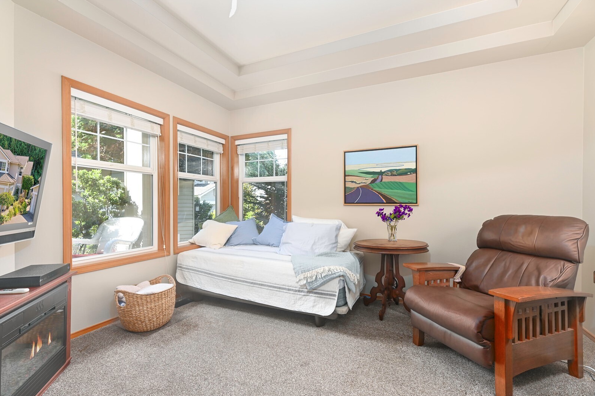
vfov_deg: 77.2
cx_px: 294
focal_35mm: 15
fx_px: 248
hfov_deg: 100.4
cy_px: 210
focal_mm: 14
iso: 400
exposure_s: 1/80
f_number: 7.1
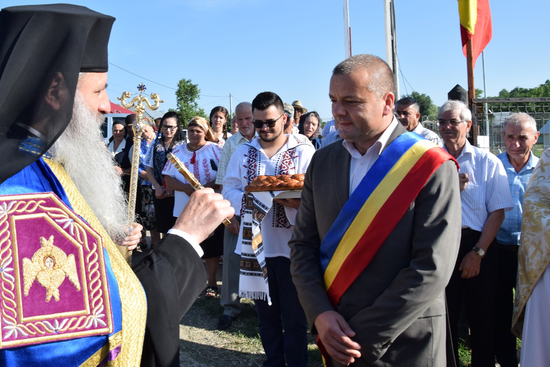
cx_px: 229
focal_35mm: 33
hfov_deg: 56.9
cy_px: 146
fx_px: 504
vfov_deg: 39.8
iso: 100
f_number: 9
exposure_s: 1/125
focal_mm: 18
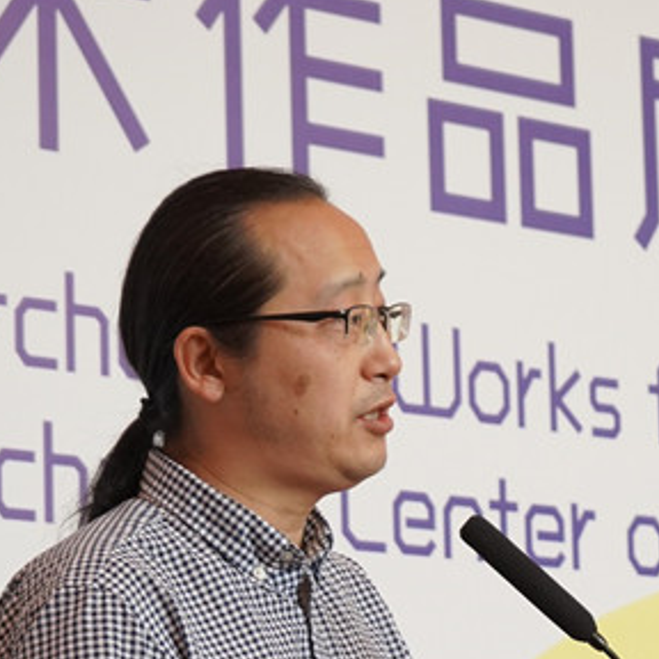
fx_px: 3554
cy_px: 564
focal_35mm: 165
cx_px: 462
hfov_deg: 10.6
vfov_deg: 10.5
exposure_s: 1/160
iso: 2000
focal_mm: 70
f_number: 5.6
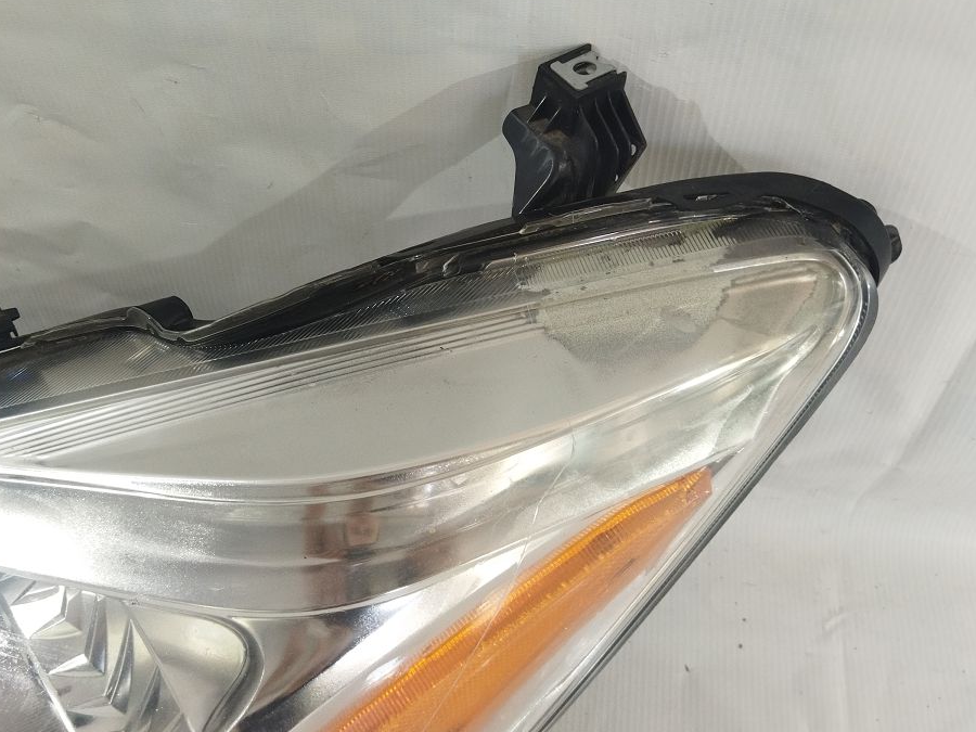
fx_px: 1015
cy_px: 318
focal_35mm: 36
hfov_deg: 50.8
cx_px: 362
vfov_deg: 39.6
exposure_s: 1/50
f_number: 1.79
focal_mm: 4.71
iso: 167
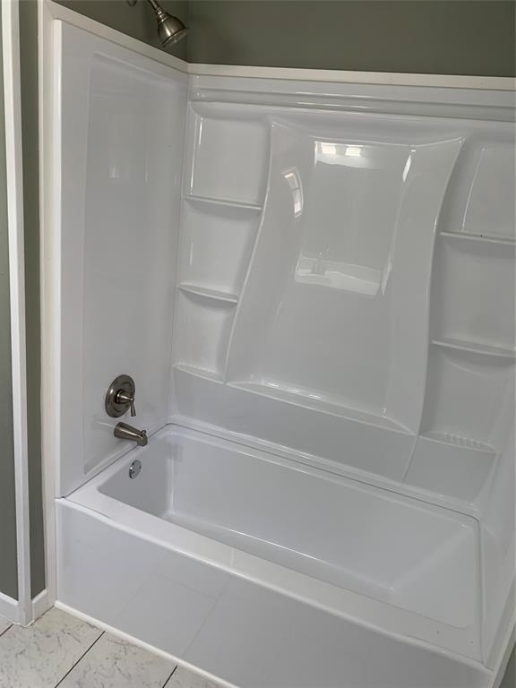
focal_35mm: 26
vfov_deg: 67.3
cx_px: 258
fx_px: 517
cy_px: 344
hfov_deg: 53.1
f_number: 1.8
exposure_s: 1/60
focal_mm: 4.25
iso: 100
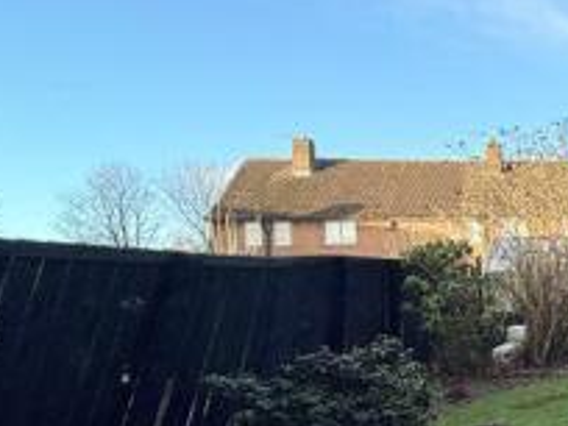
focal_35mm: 40
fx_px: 656
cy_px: 285
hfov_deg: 31.5
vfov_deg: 35.6
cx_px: 792
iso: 50
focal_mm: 2.22
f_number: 2.2
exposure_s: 1/574
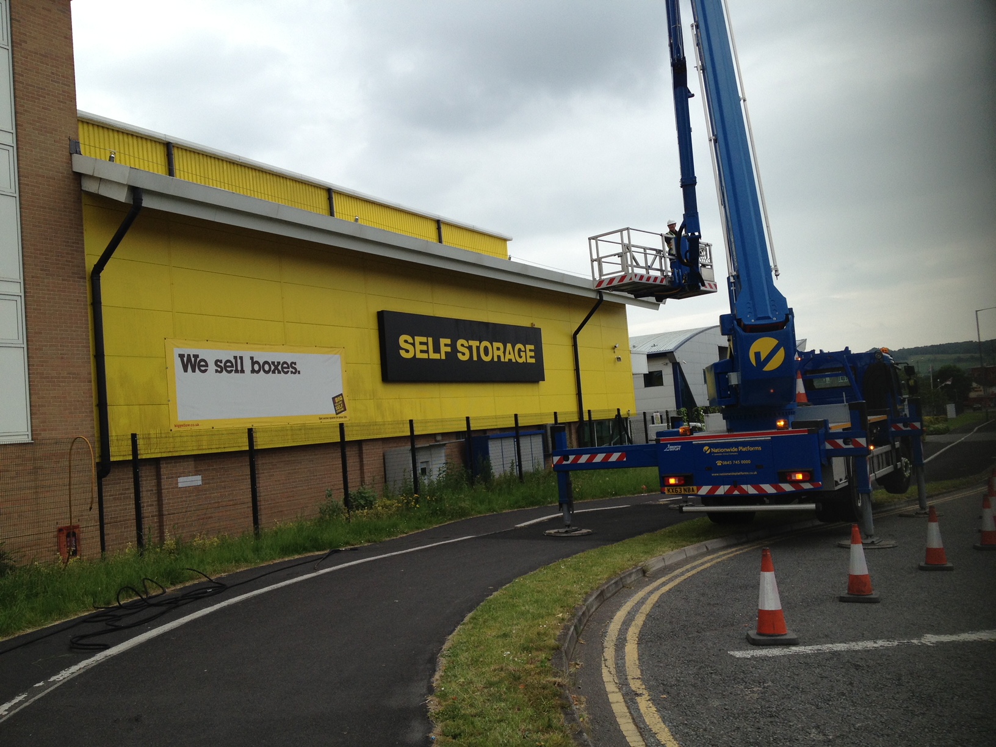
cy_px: 374
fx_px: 1007
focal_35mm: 35
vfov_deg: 40.7
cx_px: 498
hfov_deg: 52.6
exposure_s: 1/920
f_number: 2.4
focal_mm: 4.28
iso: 50
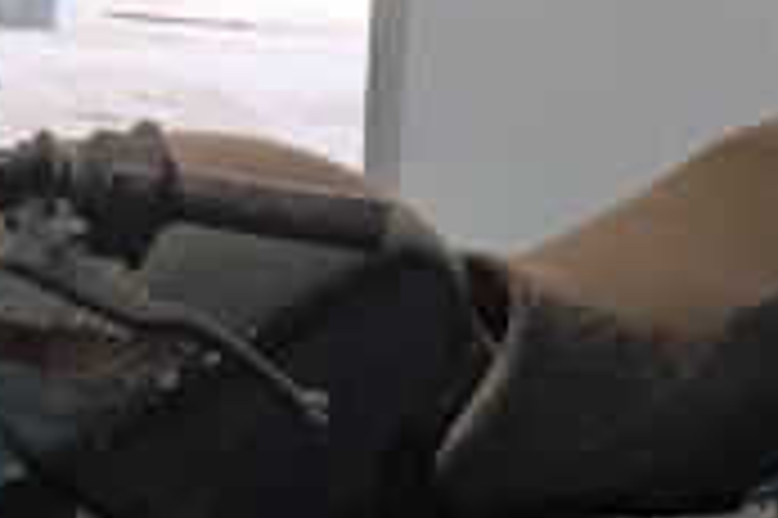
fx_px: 2159
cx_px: 180
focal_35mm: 100
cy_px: 739
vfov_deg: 13.0
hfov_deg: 20.2
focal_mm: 4.15
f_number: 1.8
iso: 461
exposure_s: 1/30
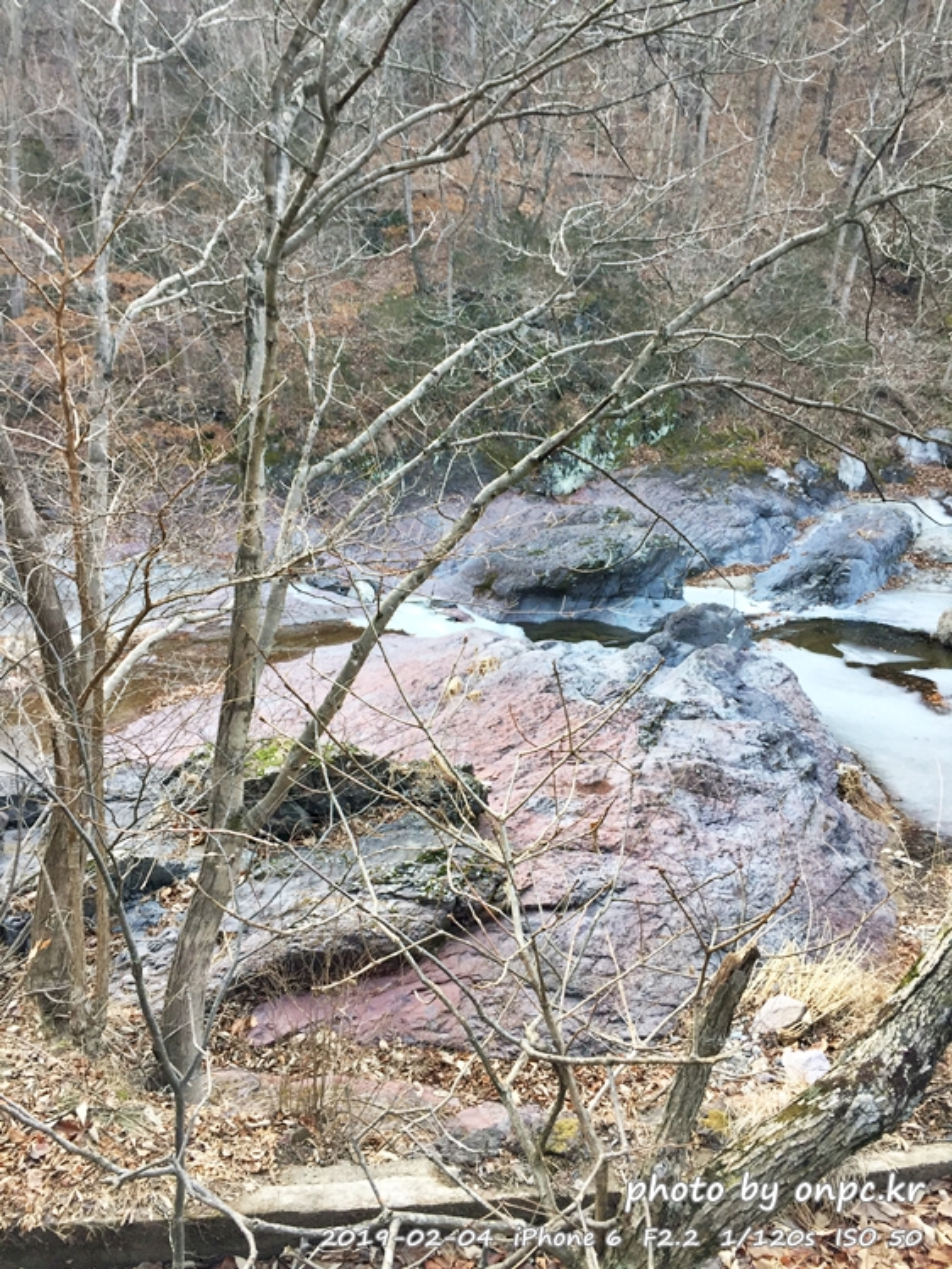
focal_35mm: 29
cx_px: 476
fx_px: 1063
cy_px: 634
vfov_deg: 61.7
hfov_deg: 48.2
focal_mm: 4.15
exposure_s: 1/120
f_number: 2.2
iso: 50
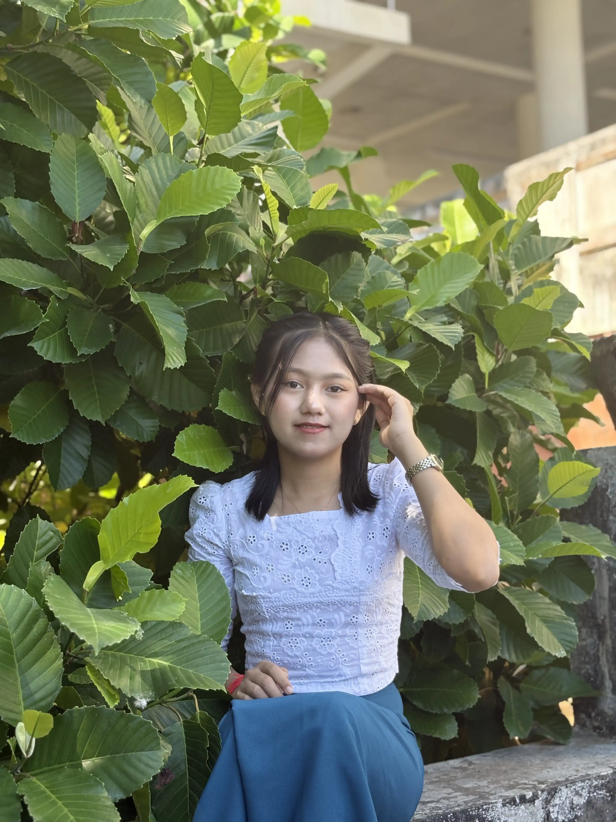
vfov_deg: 36.8
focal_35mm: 52
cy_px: 411
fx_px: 1234
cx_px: 308
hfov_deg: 28.0
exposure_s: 1/282
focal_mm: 5.96
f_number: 1.6
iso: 40
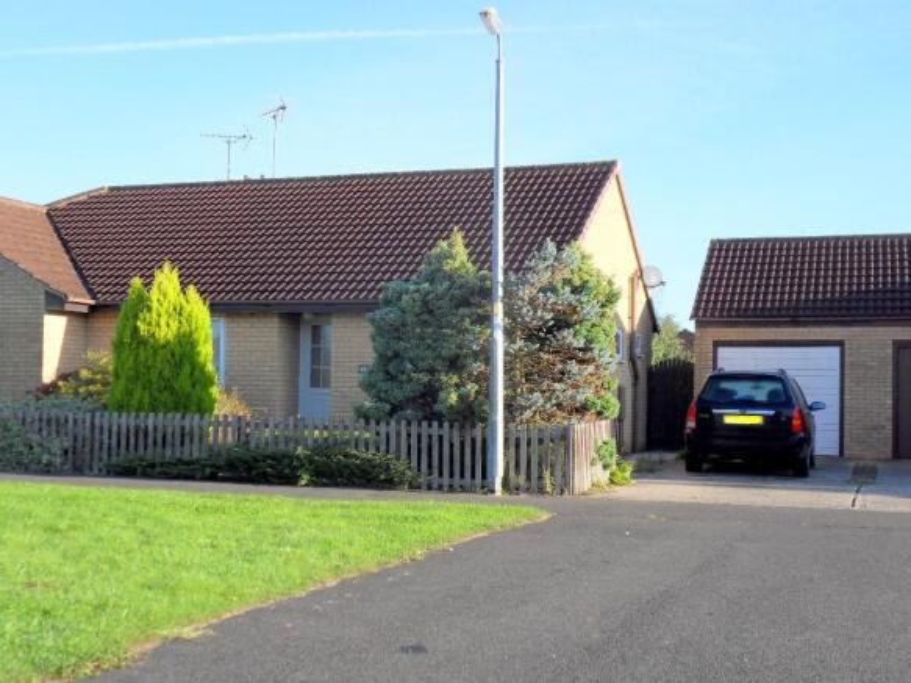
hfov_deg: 42.1
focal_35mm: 45
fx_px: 1184
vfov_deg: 32.2
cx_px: 456
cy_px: 342
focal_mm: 7.9
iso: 80
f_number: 4.2
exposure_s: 1/250
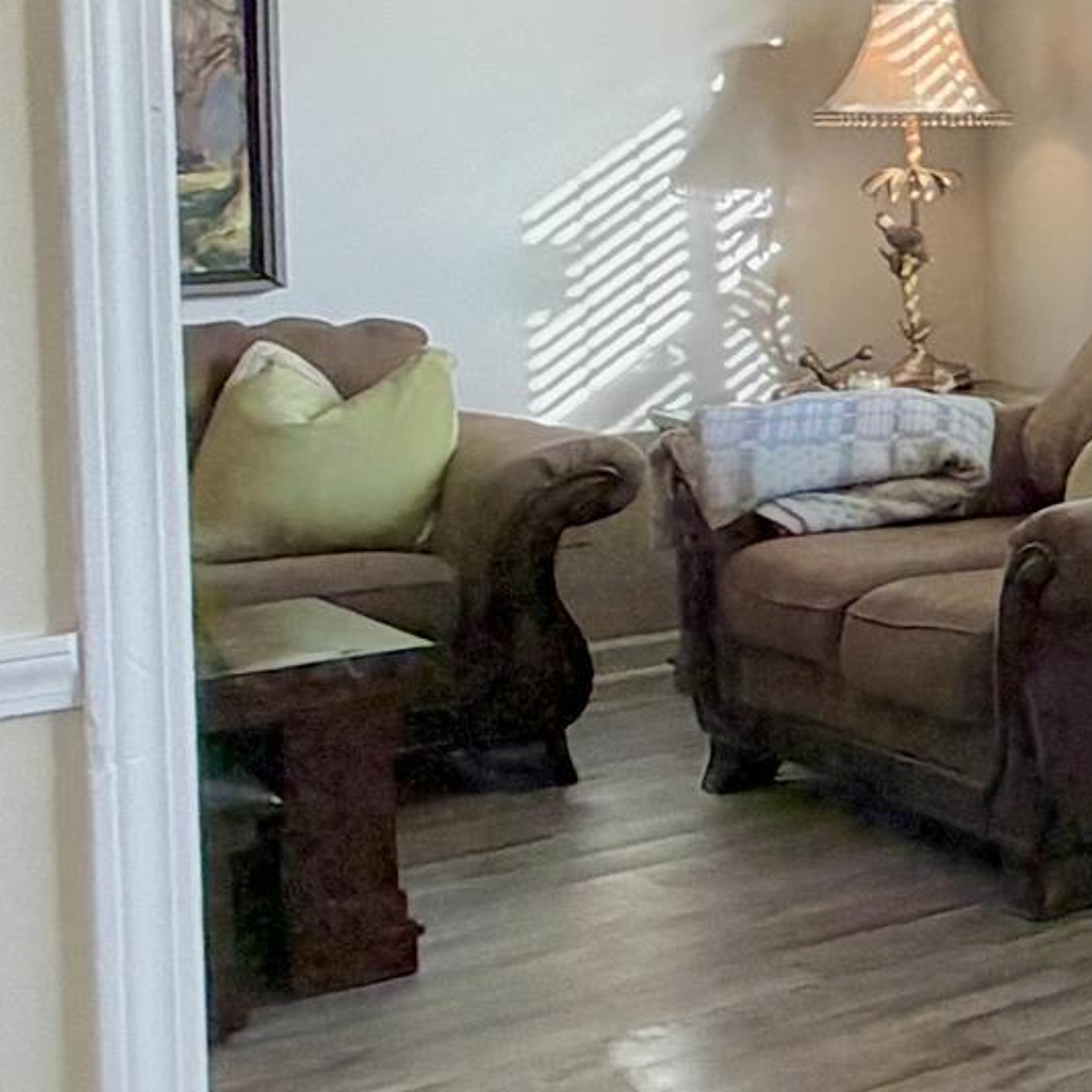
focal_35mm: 71
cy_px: 94
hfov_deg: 14.3
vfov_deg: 23.6
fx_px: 2534
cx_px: 2717
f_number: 2.2
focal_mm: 2.22
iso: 64
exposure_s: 1/120
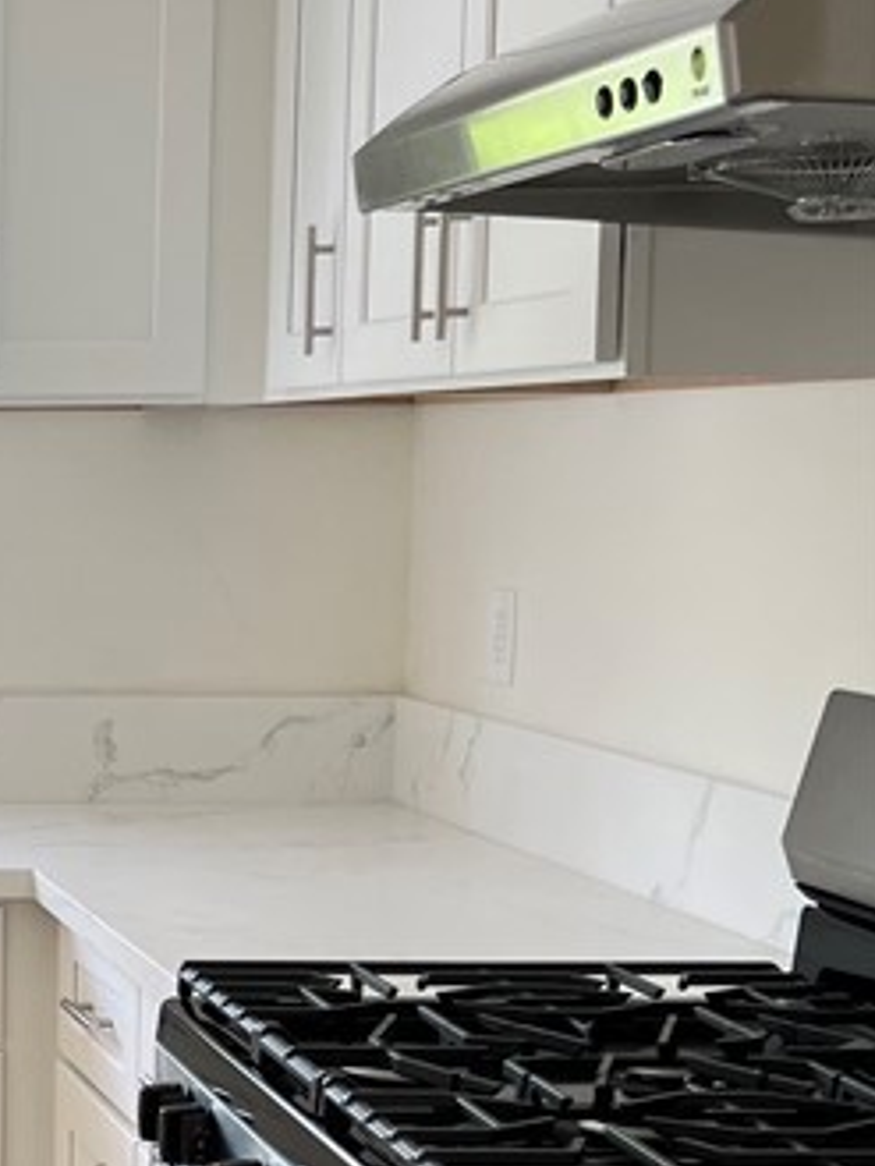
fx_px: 2728
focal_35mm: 81
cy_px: 734
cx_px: -478
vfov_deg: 24.0
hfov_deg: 16.4
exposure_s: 1/172
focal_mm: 5.7
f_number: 1.5
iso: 50
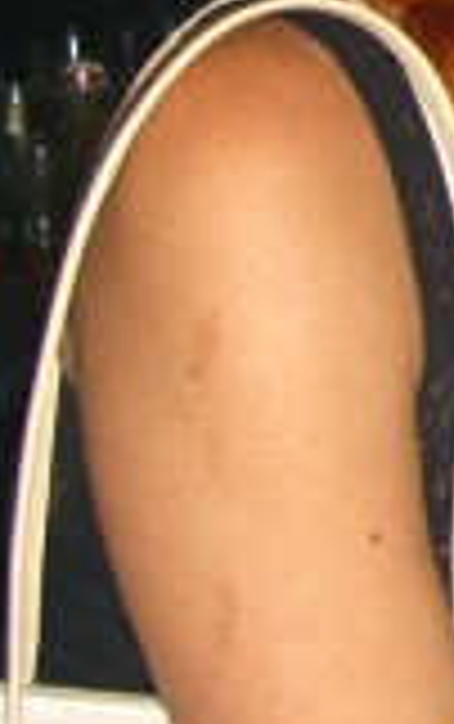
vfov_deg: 13.7
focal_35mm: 150
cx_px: 1056
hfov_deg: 8.1
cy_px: -36
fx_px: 2962
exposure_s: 1/60
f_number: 2.8
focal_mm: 7.9
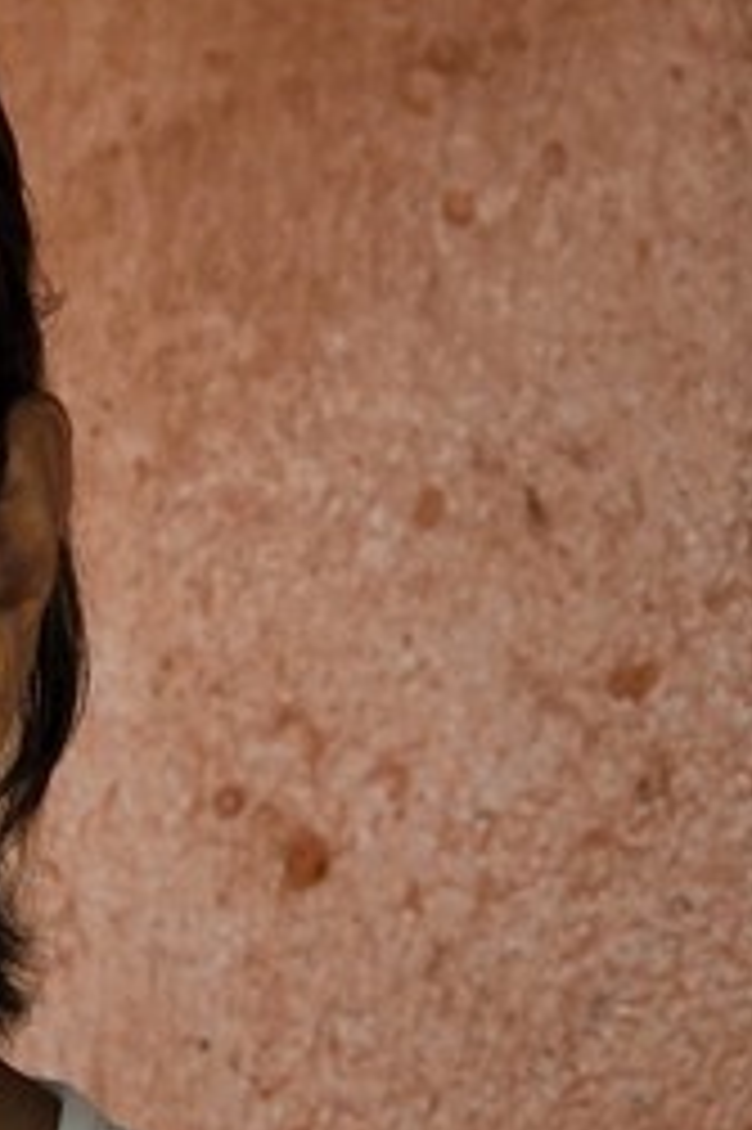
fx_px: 6808
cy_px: 3120
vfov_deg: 8.3
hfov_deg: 6.1
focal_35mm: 217
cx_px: -928
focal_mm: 34
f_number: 9
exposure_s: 1/125
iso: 200
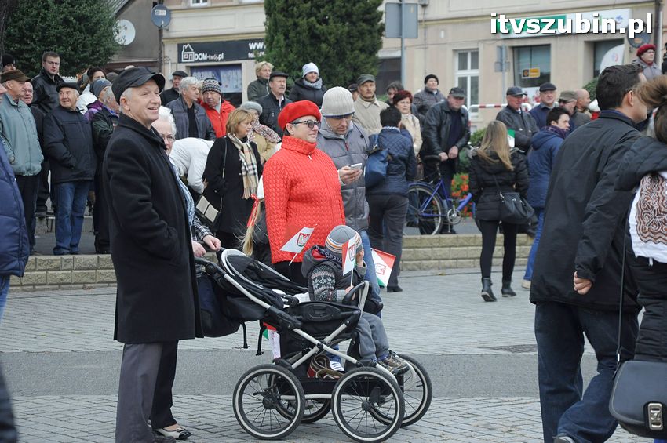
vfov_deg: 13.0
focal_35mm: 105
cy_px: 222
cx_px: 334
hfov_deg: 19.5
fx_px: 1944
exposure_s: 1/250
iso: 800
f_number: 5.3
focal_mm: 70
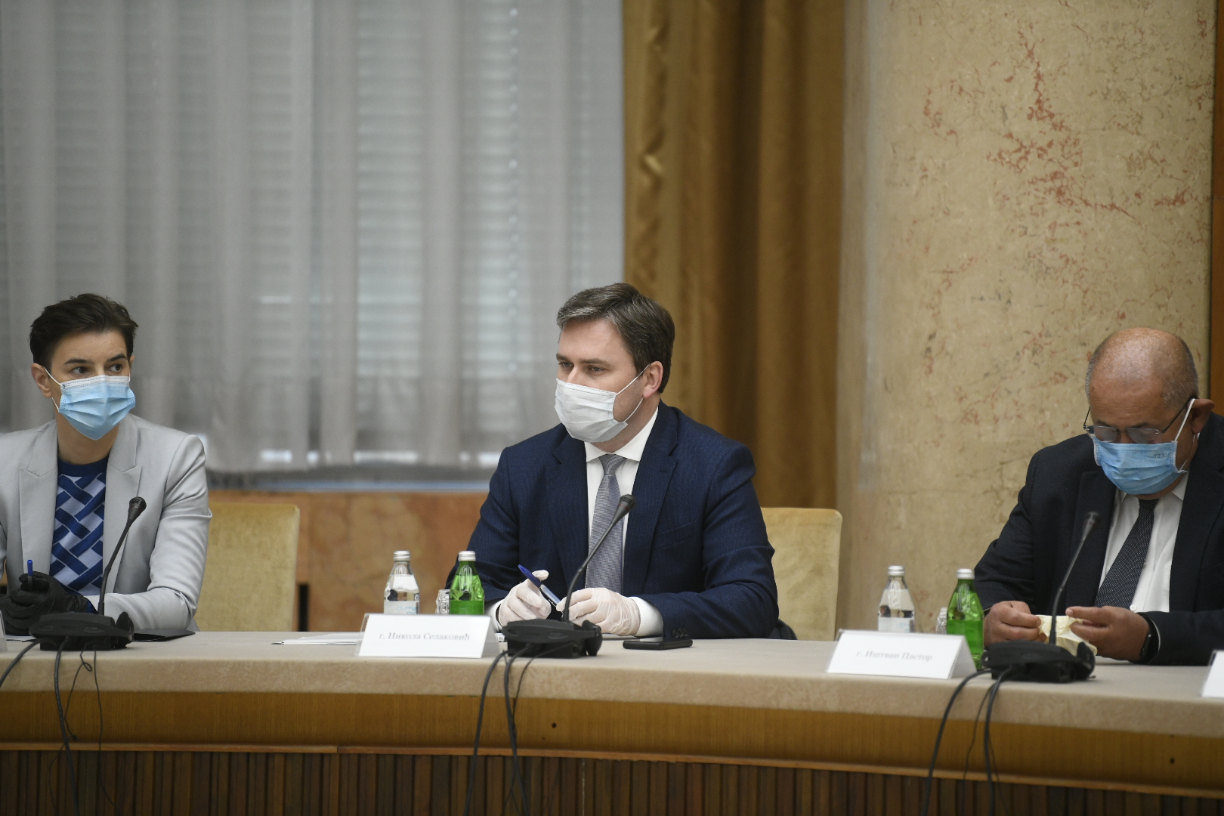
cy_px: 408
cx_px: 612
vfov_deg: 6.9
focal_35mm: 200
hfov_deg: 10.3
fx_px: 6799
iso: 2000
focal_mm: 200
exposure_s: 1/400
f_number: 2.8
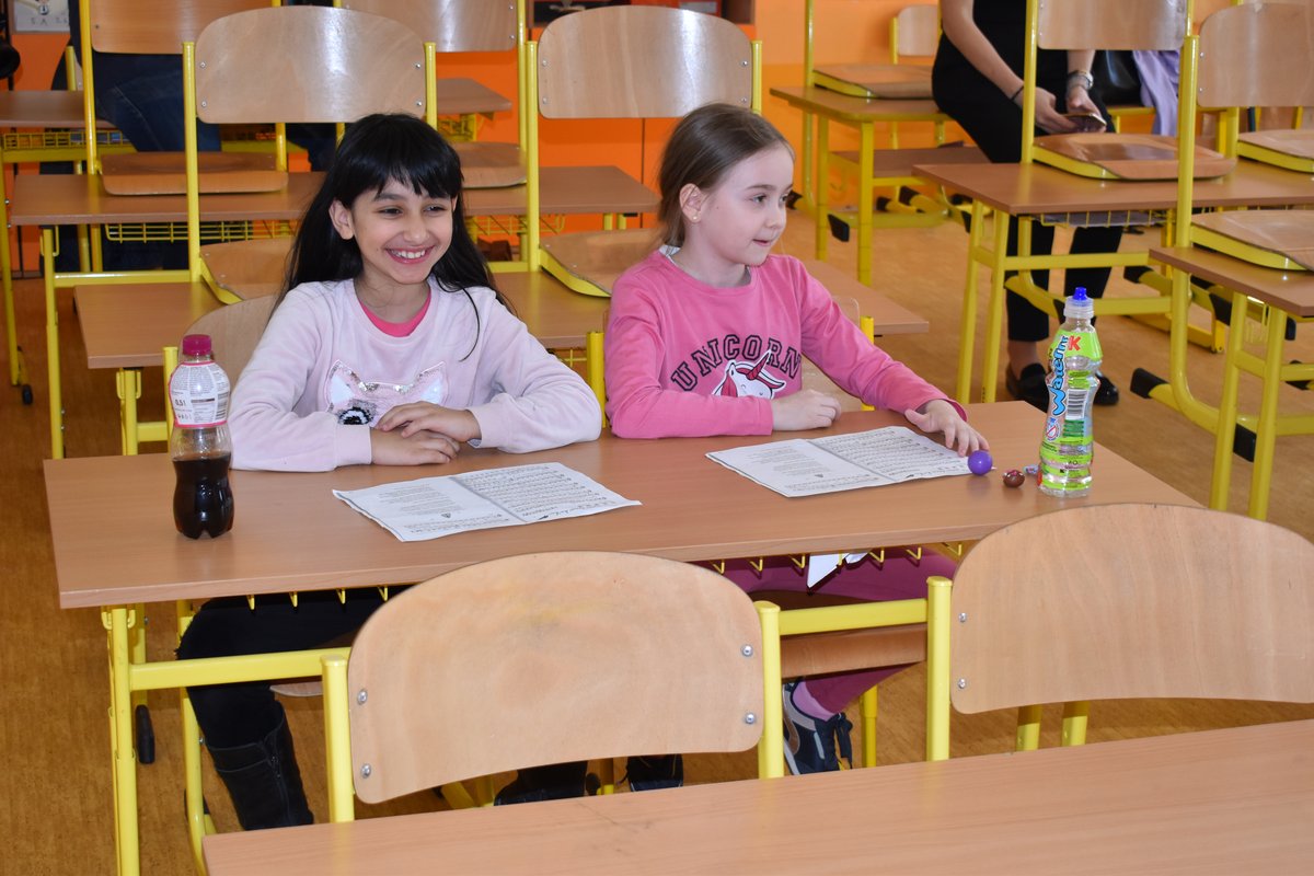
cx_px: 657
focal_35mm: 60
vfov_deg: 22.6
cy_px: 438
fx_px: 2190
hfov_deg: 33.4
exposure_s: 1/80
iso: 800
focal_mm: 40
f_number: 4.8
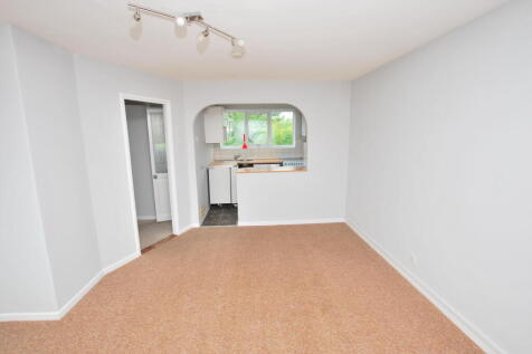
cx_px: 266
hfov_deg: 95.0
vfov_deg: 72.0
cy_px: 177
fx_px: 244
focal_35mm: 16
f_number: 4
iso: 100
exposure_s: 1/60
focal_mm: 11
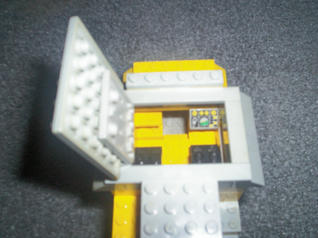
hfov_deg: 51.4
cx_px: 159
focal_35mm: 36
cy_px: 119
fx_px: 331
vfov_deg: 39.7
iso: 140
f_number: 4.5
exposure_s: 1/64
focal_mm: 5.9
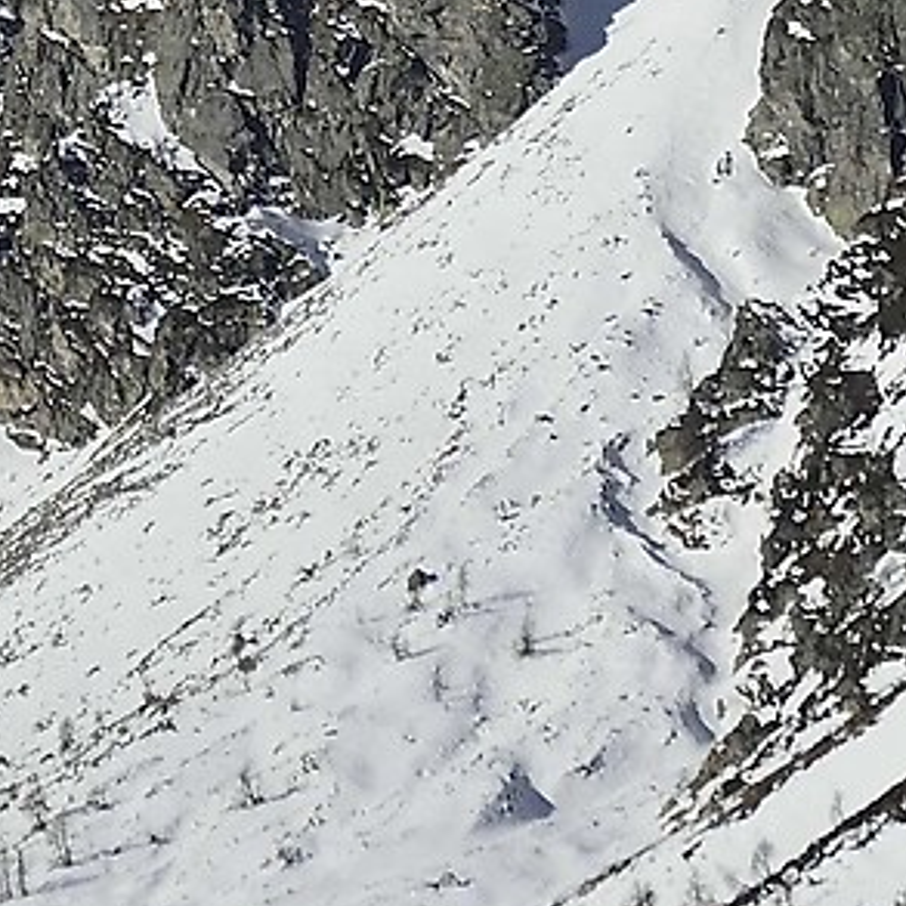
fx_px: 18537
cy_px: -1076
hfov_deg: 2.8
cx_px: -974
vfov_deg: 2.8
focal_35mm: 626
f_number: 7.1
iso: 500
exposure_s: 1/1000
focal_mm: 60
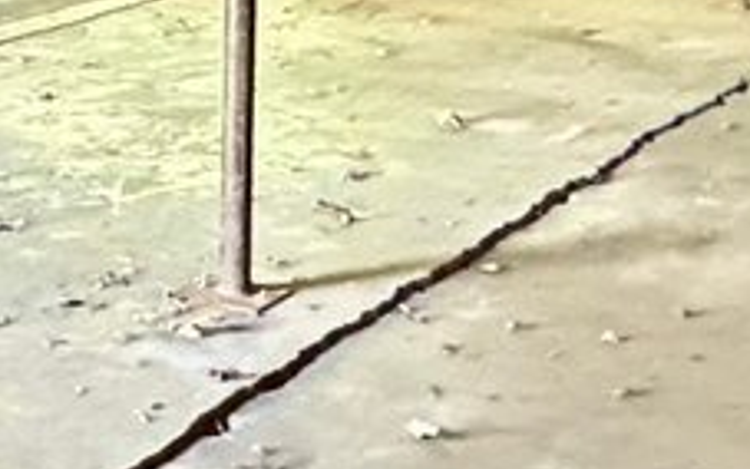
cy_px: -177
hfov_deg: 18.3
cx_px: -415
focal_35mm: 99
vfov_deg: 12.7
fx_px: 2024
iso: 2000
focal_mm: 2.22
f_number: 2.2
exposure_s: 1/30
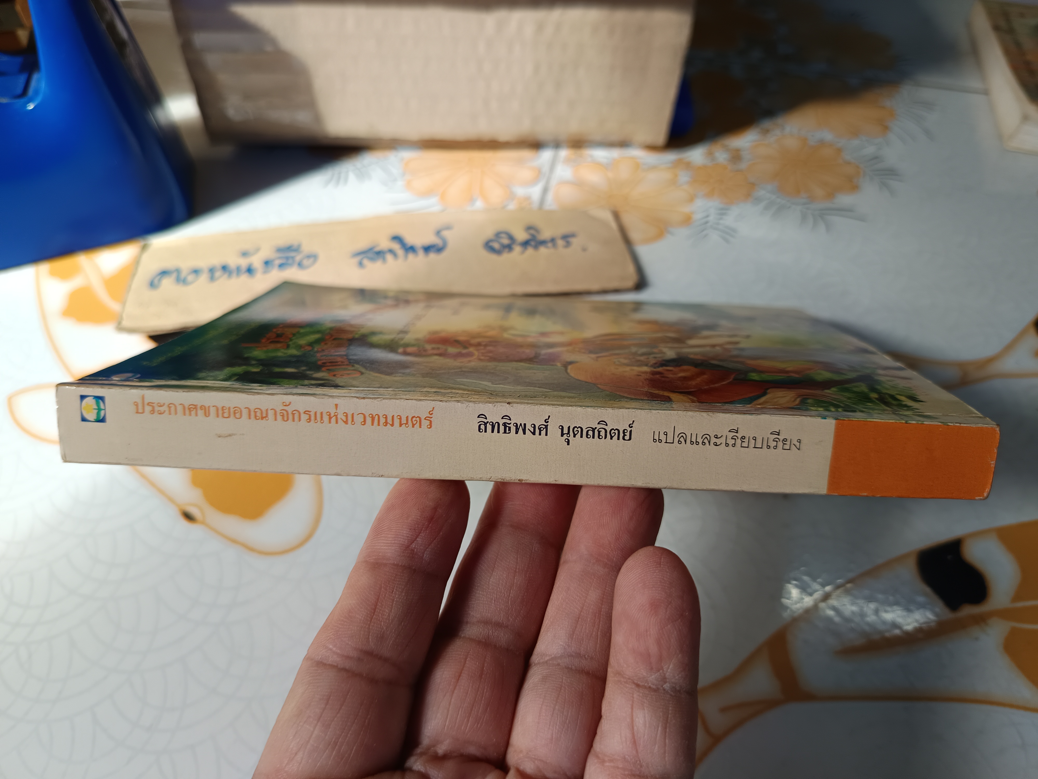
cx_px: 519
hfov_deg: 71.6
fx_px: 720
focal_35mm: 24
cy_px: 390
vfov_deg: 56.8
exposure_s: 1/50
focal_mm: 5.31
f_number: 1.7
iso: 115
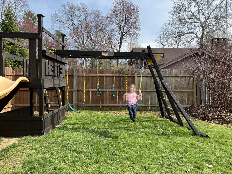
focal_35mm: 26
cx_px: 116
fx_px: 174
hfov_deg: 67.3
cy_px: 87
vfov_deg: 53.1
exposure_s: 1/1511
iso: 50
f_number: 1.5
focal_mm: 5.7
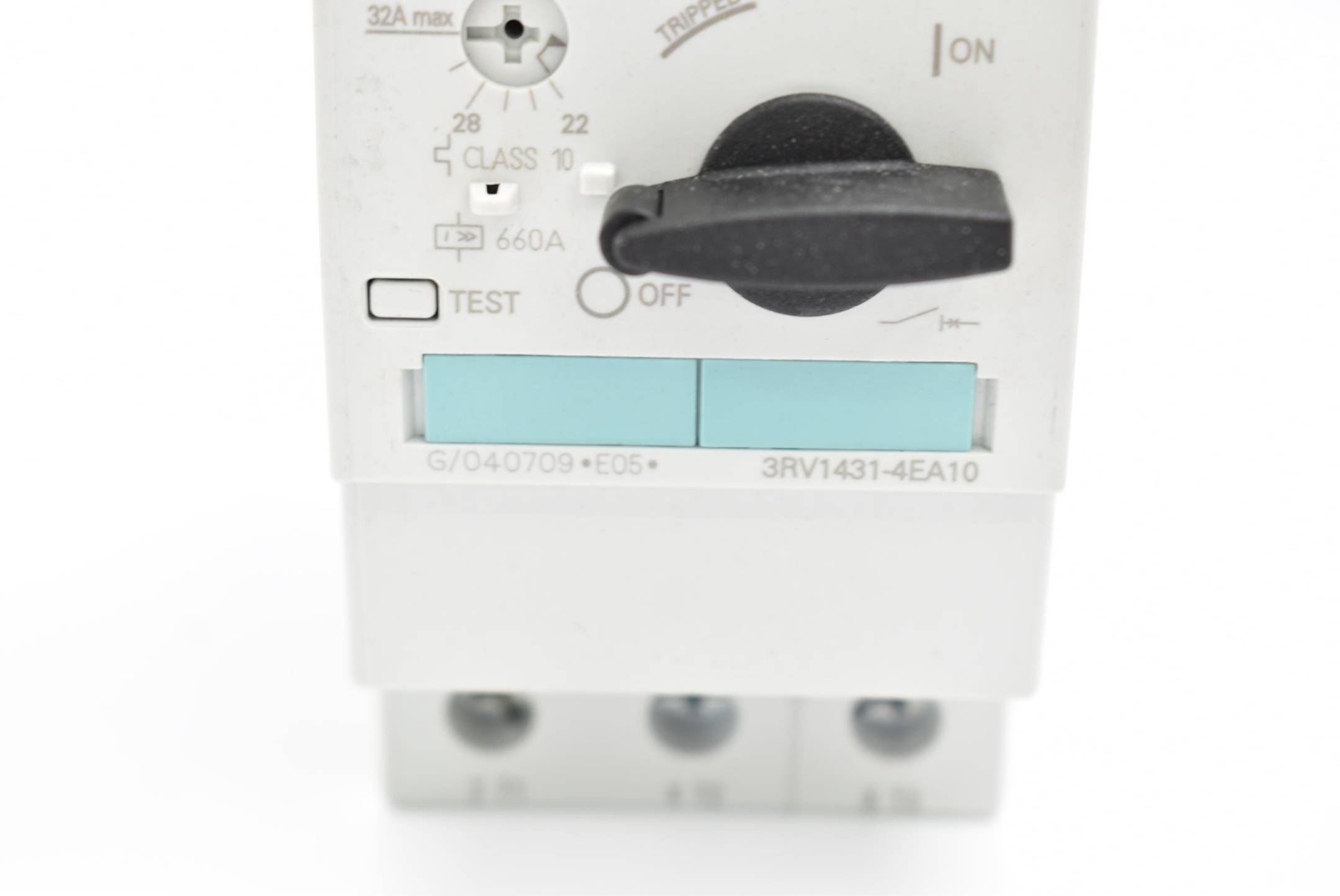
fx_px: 2682
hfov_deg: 28.1
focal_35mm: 72
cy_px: 448
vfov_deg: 19.0
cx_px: 670
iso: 100
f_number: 5.3
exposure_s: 1/15
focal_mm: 48
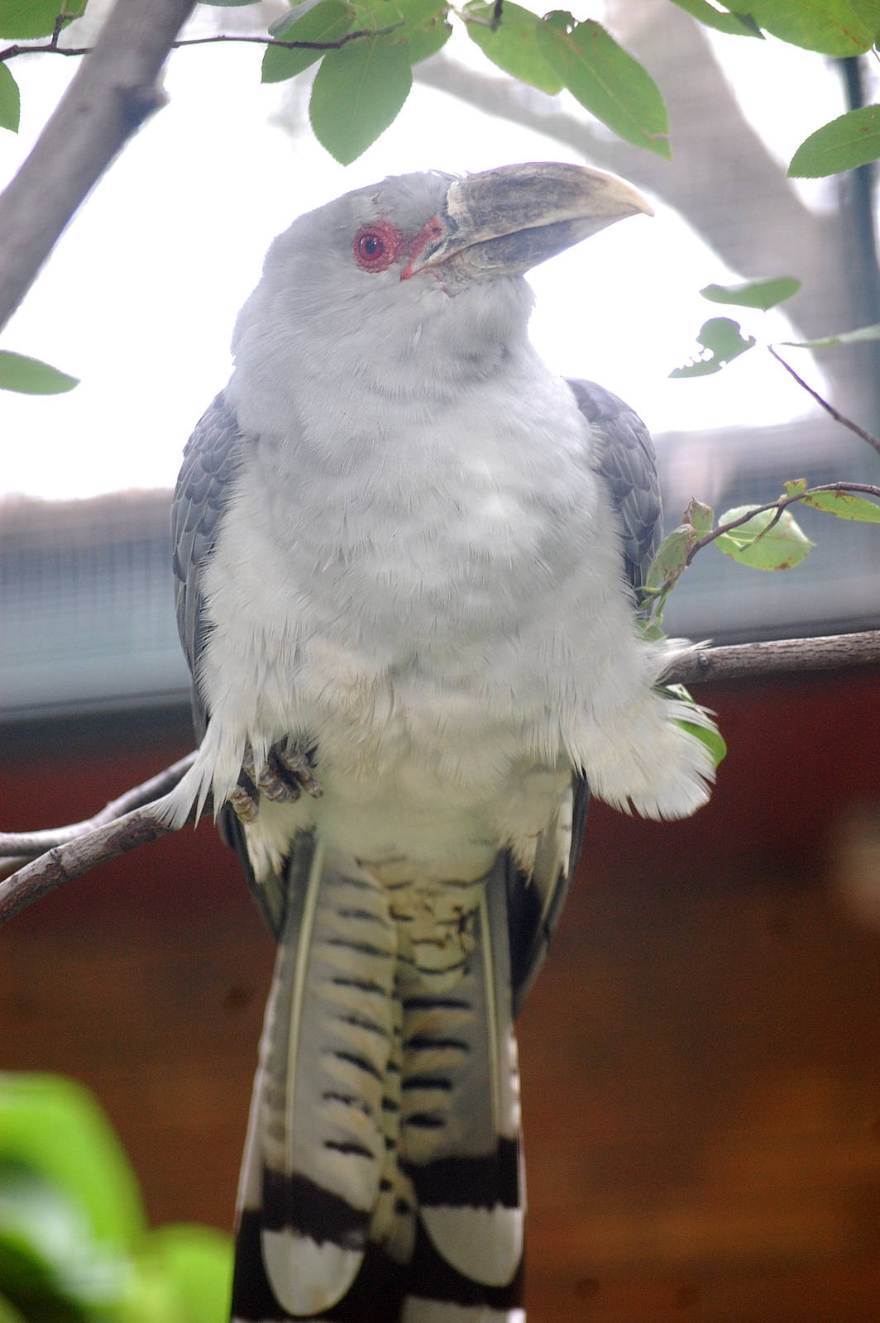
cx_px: 440
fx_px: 6721
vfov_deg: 11.2
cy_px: 662
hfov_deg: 7.5
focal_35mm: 183
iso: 800
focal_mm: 122
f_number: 5
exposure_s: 1/80
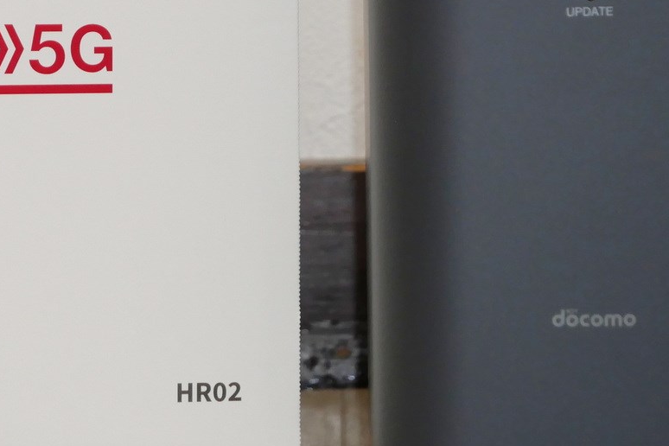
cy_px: 21
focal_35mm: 278
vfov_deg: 4.9
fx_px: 5166
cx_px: 143
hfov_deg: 7.4
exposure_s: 1/60
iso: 640
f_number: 4
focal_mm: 54
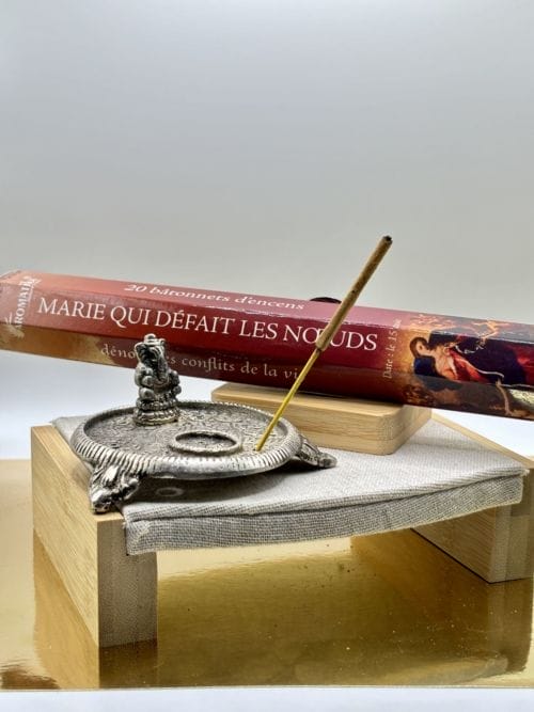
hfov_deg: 28.0
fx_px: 1070
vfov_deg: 36.8
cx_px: 267
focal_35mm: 52
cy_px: 356
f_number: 1.6
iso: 32
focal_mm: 5.96
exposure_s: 1/50
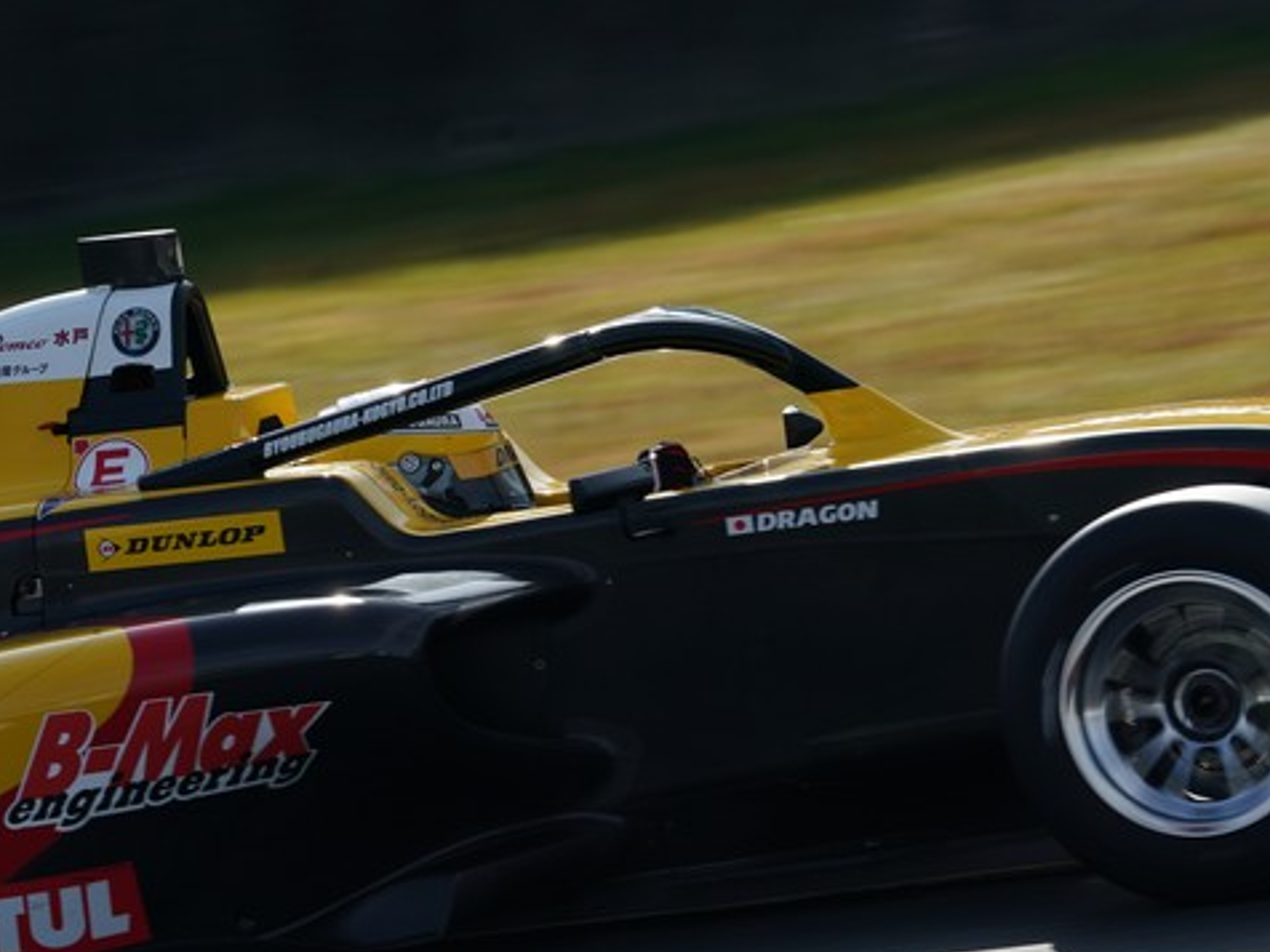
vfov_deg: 3.0
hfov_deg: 4.0
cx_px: 776
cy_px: 627
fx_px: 18344
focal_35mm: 500
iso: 200
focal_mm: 344
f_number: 11
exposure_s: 1/320
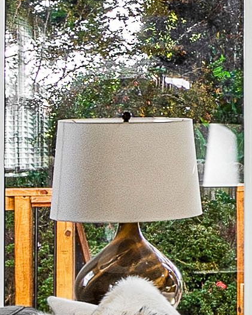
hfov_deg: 9.0
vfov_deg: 12.9
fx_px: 1389
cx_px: 661
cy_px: 135
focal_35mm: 149
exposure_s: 1/5
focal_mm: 10
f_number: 8
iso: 100
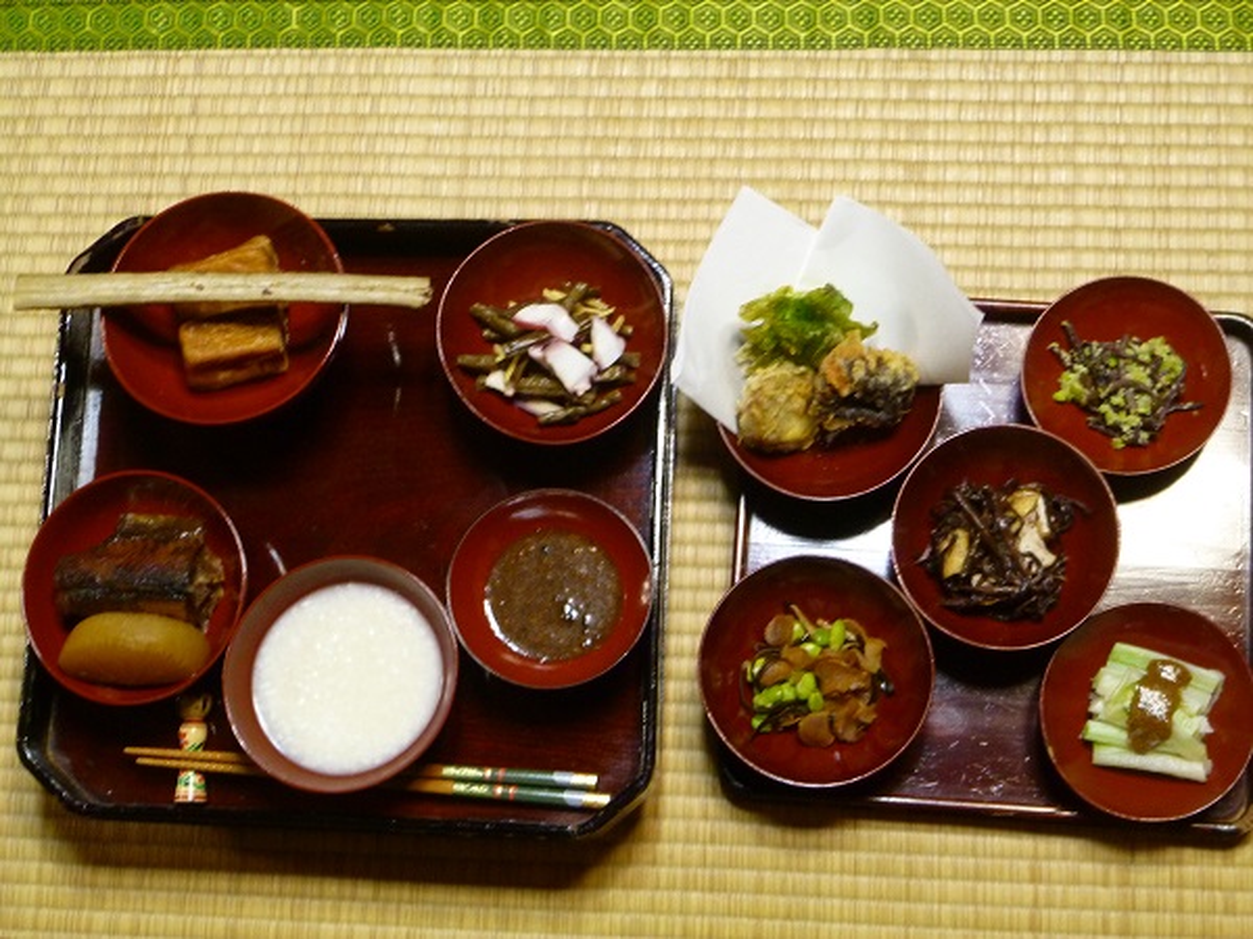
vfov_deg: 24.0
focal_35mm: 61
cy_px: 470
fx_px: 2208
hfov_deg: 31.7
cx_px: 626
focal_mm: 10.8
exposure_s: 1/6
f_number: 4.6
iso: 400
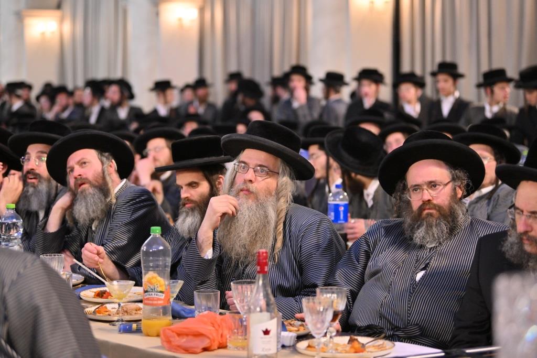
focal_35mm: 90
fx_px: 1343
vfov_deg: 15.2
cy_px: 179
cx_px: 268
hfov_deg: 22.6
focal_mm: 90
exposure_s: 1/320
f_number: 2.8
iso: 1000
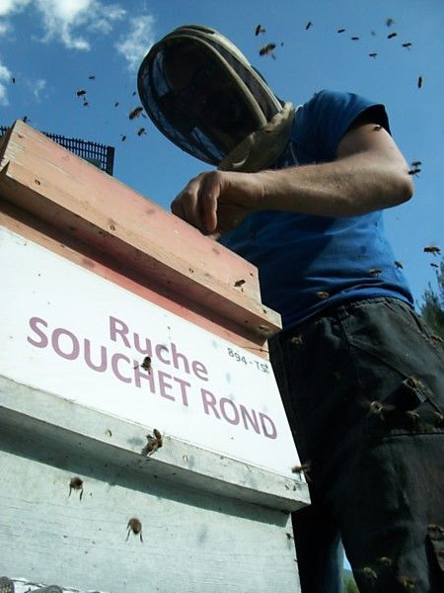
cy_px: 296
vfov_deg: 56.8
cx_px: 222
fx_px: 547
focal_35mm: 32
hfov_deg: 44.2
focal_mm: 5.7
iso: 80
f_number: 5.5
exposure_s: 1/250
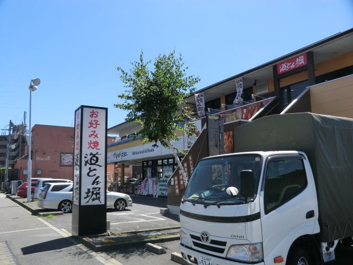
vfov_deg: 48.2
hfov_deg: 61.7
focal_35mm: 29
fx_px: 296
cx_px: 176
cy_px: 132
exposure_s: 1/800
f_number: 3.5
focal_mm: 5.2
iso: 80
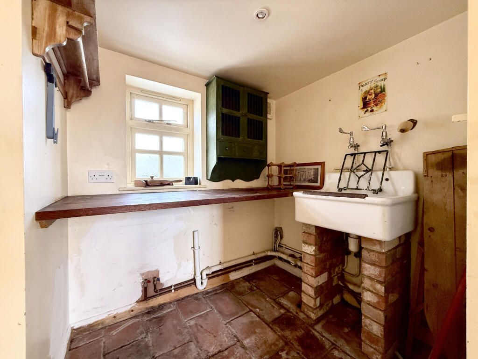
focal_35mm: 14
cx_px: 239
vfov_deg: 85.7
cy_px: 180
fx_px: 193
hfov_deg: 102.1
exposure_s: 1/99
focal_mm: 2.22
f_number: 2.2
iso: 320
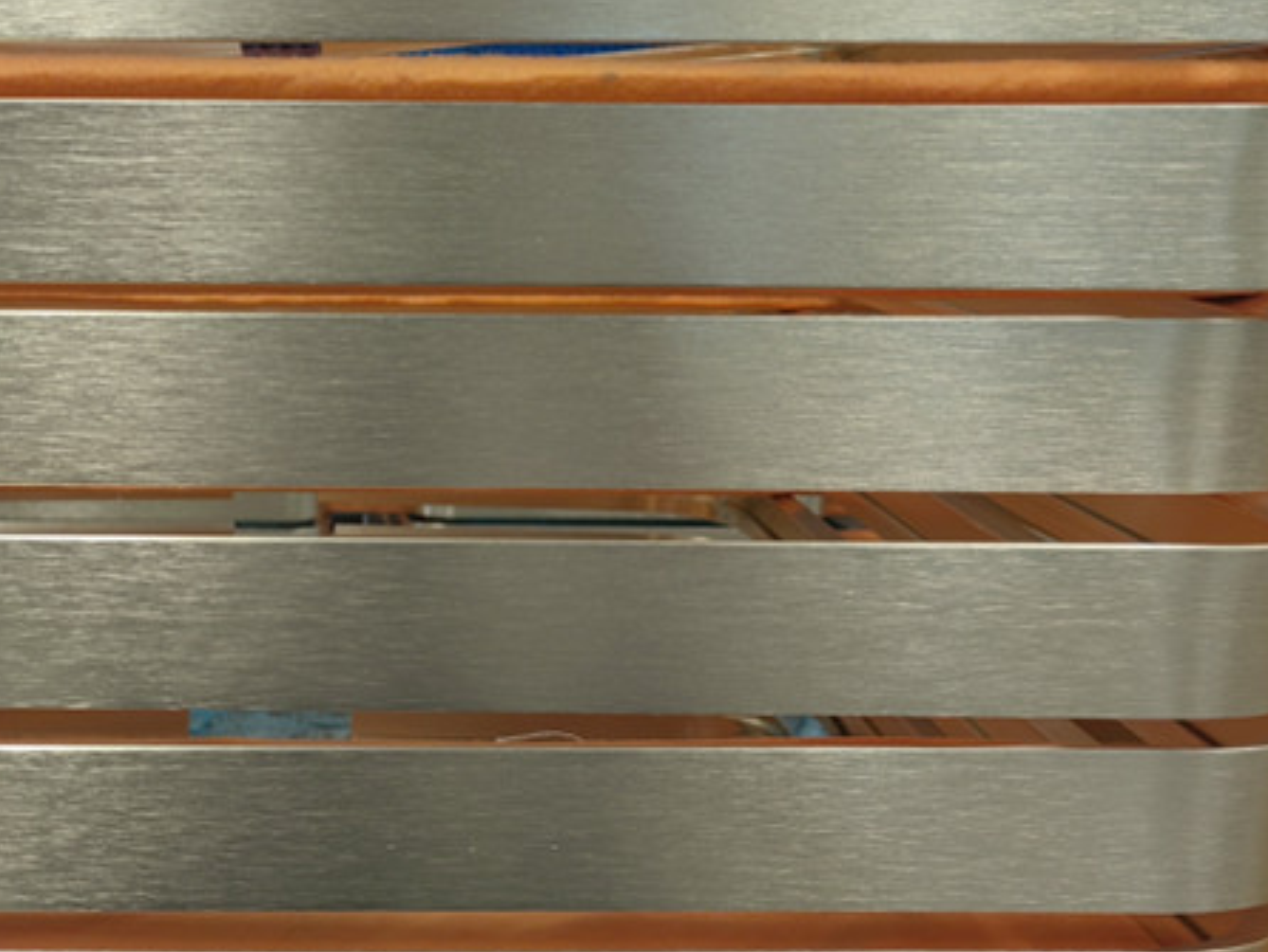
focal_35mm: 52
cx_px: 296
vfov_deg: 28.1
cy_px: 480
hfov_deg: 35.8
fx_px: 1906
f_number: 2.2
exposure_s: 1/100
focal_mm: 4.15
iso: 40
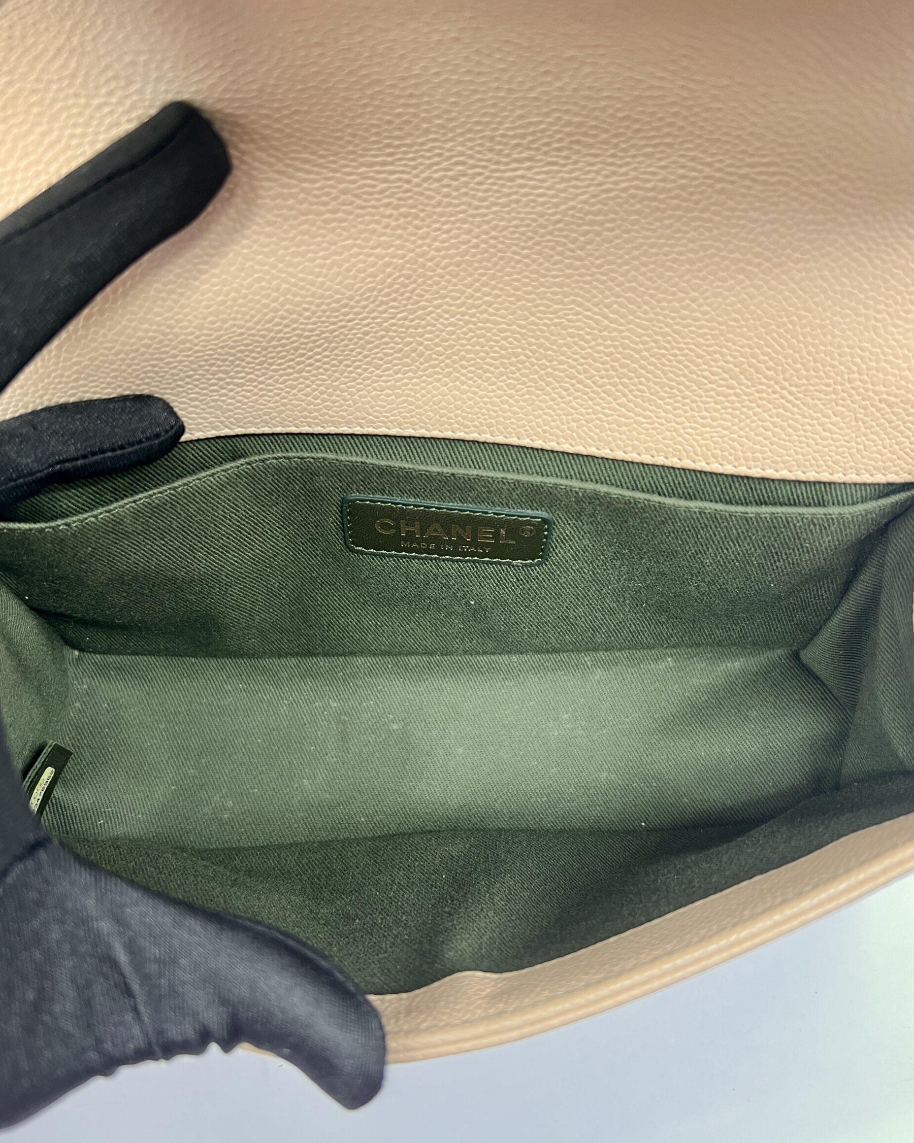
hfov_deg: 51.5
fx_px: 947
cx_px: 450
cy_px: 618
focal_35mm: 28
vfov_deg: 62.1
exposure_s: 1/50
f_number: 1.5
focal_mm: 5.7
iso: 160
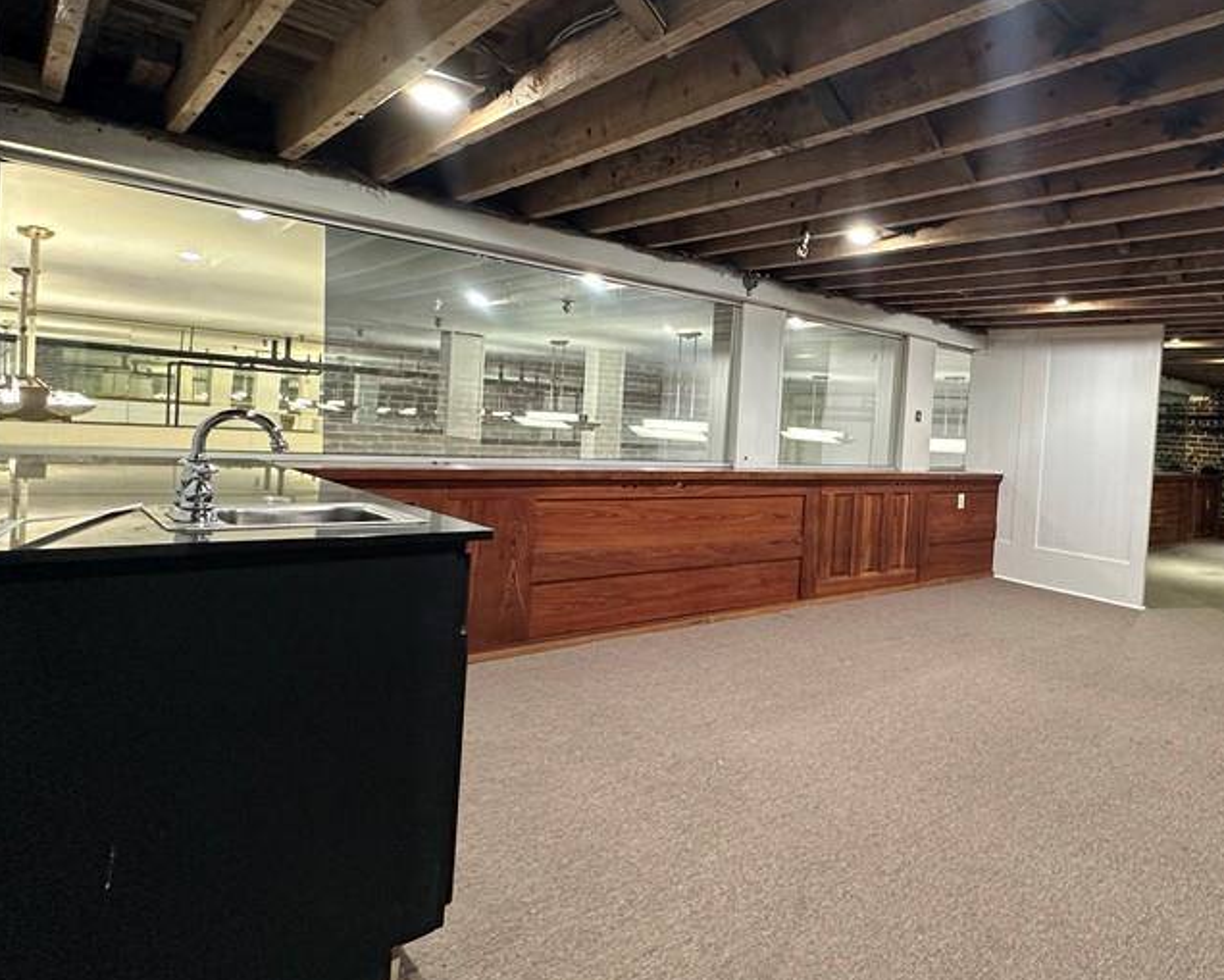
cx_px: 945
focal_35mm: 22
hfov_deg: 69.1
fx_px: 797
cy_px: 454
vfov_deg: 63.1
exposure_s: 1/60
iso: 250
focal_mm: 2.22
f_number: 2.2
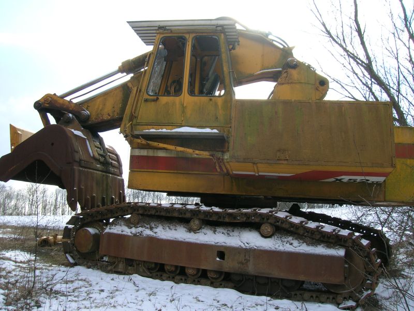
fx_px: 407
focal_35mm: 34
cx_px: 207
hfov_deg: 54.0
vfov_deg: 41.8
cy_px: 156
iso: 50
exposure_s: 1/130
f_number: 4.9
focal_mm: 5.7
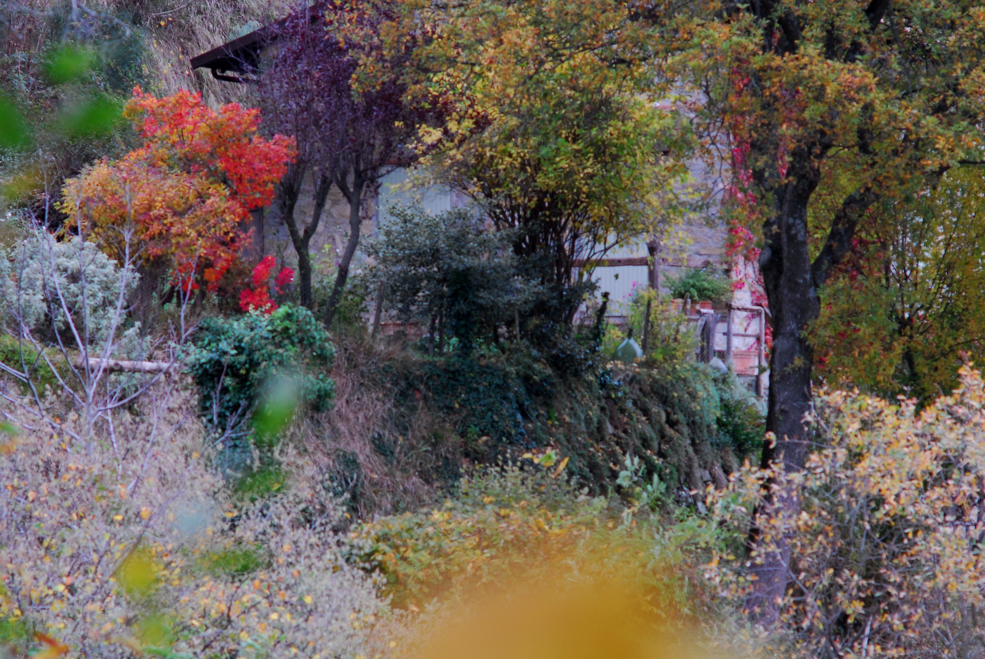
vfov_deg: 5.1
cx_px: 492
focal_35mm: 270
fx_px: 7395
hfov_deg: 7.6
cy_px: 330
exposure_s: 1/90
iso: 250
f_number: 5.6
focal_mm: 180
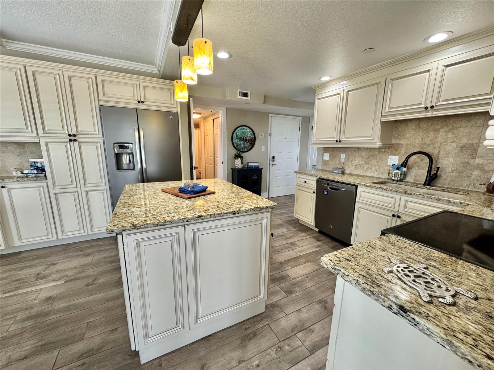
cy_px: 185
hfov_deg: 102.1
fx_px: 200
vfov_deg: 85.7
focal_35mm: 14
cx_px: 247
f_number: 2.2
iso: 160
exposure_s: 1/60
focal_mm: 2.22
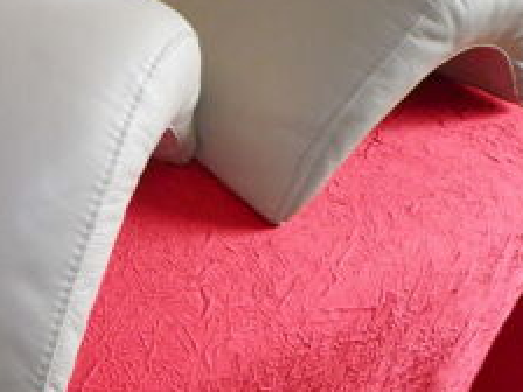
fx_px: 907
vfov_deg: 24.2
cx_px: 68
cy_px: 112
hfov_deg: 30.9
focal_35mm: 60
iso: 250
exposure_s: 1/60
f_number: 2.6
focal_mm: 4.9
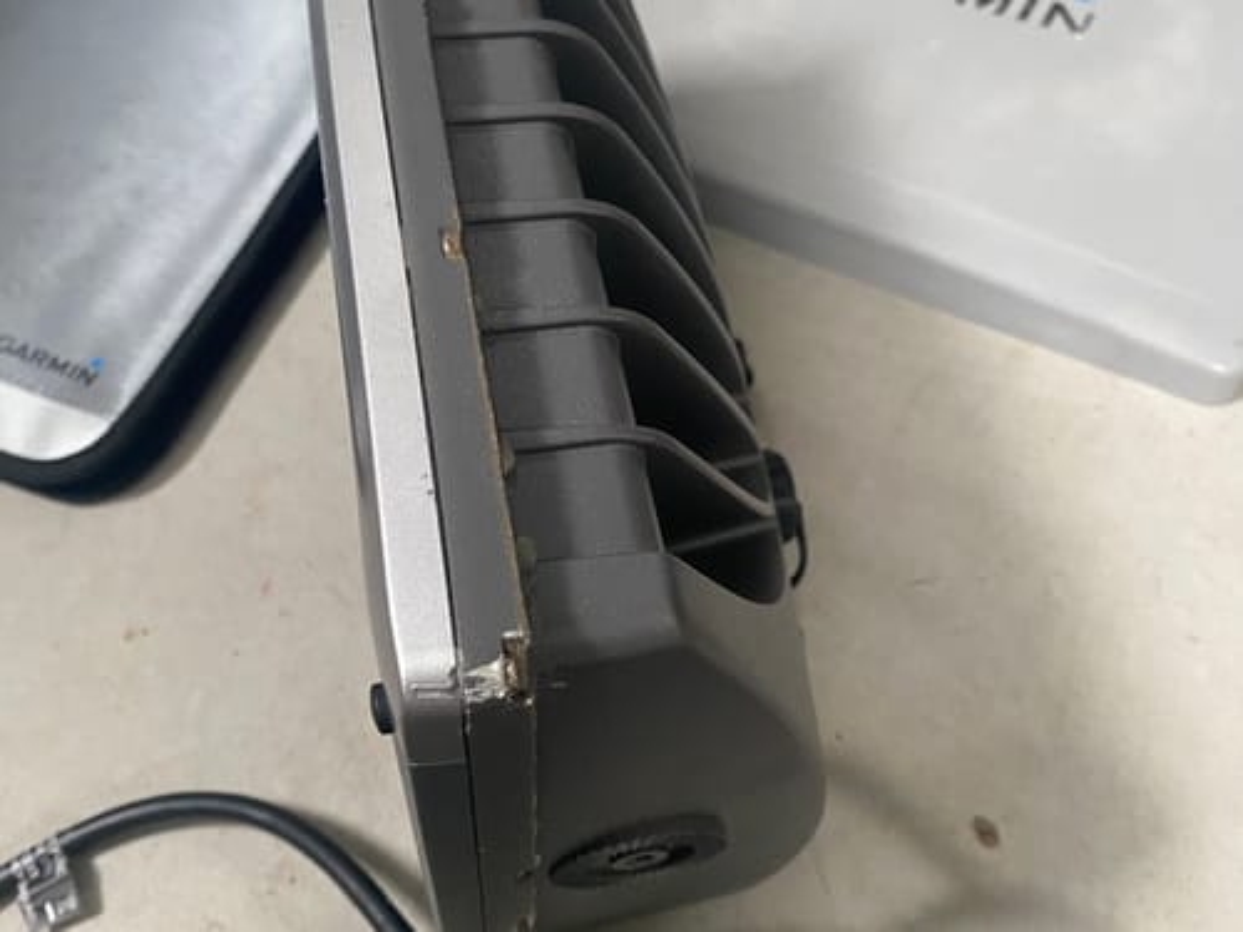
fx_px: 934
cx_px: 622
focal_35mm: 26
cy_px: 466
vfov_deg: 53.1
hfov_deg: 67.3
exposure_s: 1/60
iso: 320
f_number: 1.8
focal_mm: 4.25
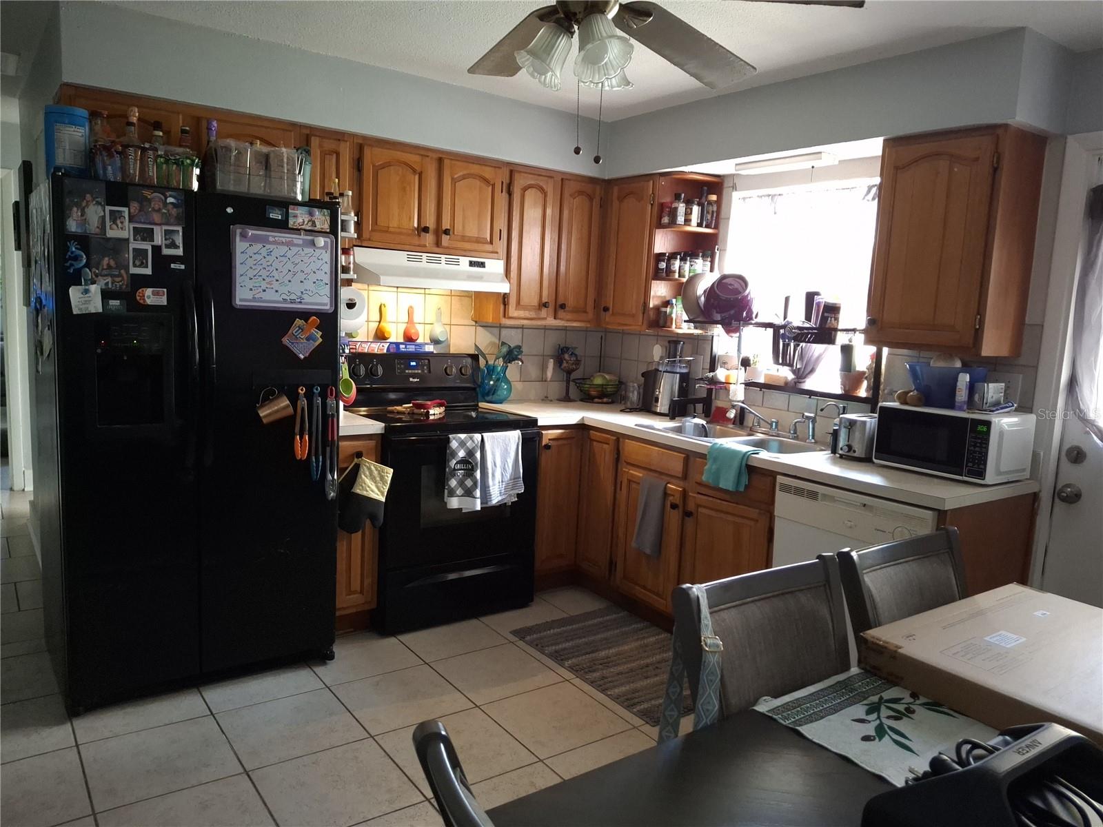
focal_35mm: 25
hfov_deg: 69.4
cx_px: 552
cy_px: 414
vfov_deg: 54.9
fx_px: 797
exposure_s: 1/24
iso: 800
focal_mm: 4.69
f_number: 1.8
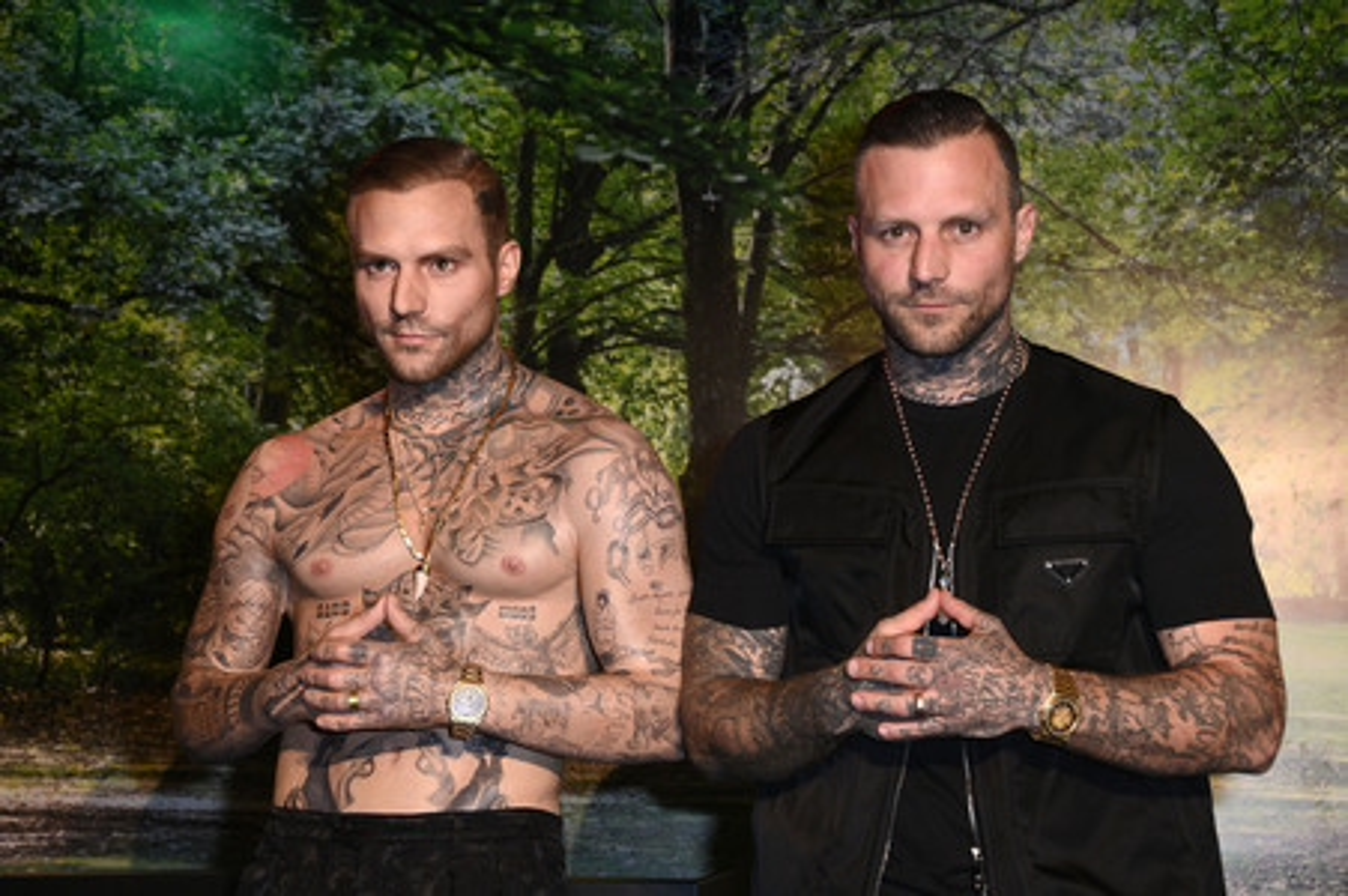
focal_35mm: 70
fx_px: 2619
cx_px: 674
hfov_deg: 28.9
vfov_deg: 19.4
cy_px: 448
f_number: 5.6
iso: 2000
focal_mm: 70
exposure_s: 1/125
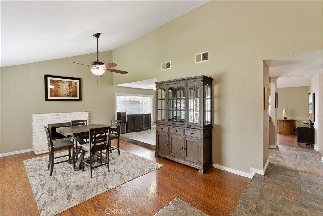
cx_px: 162
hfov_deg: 96.7
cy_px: 108
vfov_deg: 73.8
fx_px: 144
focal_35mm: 16
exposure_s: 13
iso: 100
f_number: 22
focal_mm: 16
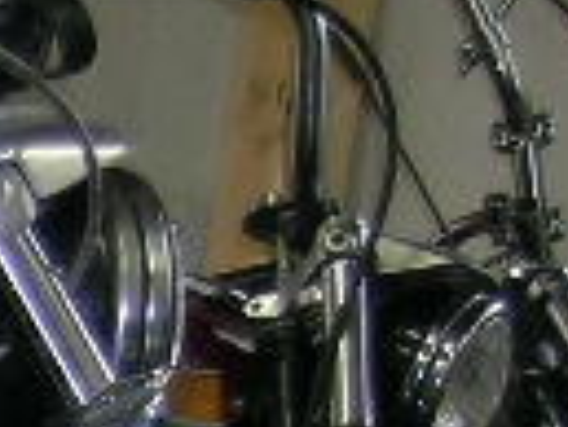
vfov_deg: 6.4
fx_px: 3646
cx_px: -1061
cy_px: 1065
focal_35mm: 222
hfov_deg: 7.8
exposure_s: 1/60.1
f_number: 2.8
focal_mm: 5.8
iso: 50
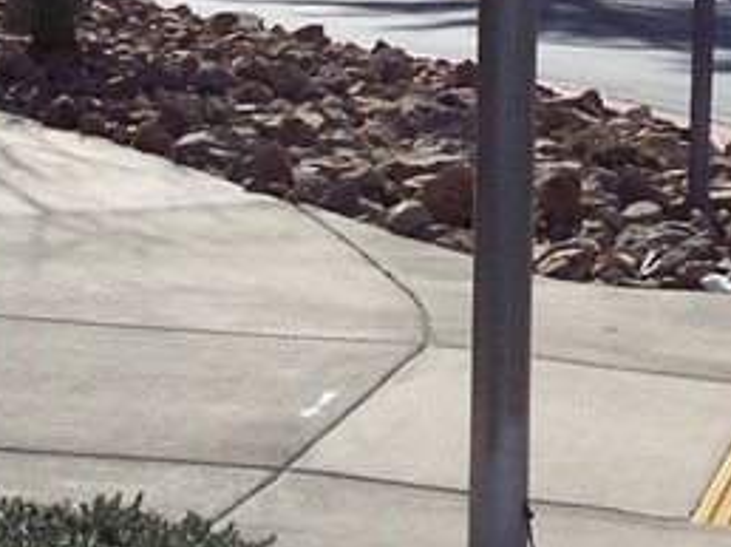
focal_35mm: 155
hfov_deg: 12.6
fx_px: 3270
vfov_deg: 9.3
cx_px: 731
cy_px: -264
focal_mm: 8
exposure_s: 1/500
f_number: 5.6
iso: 100
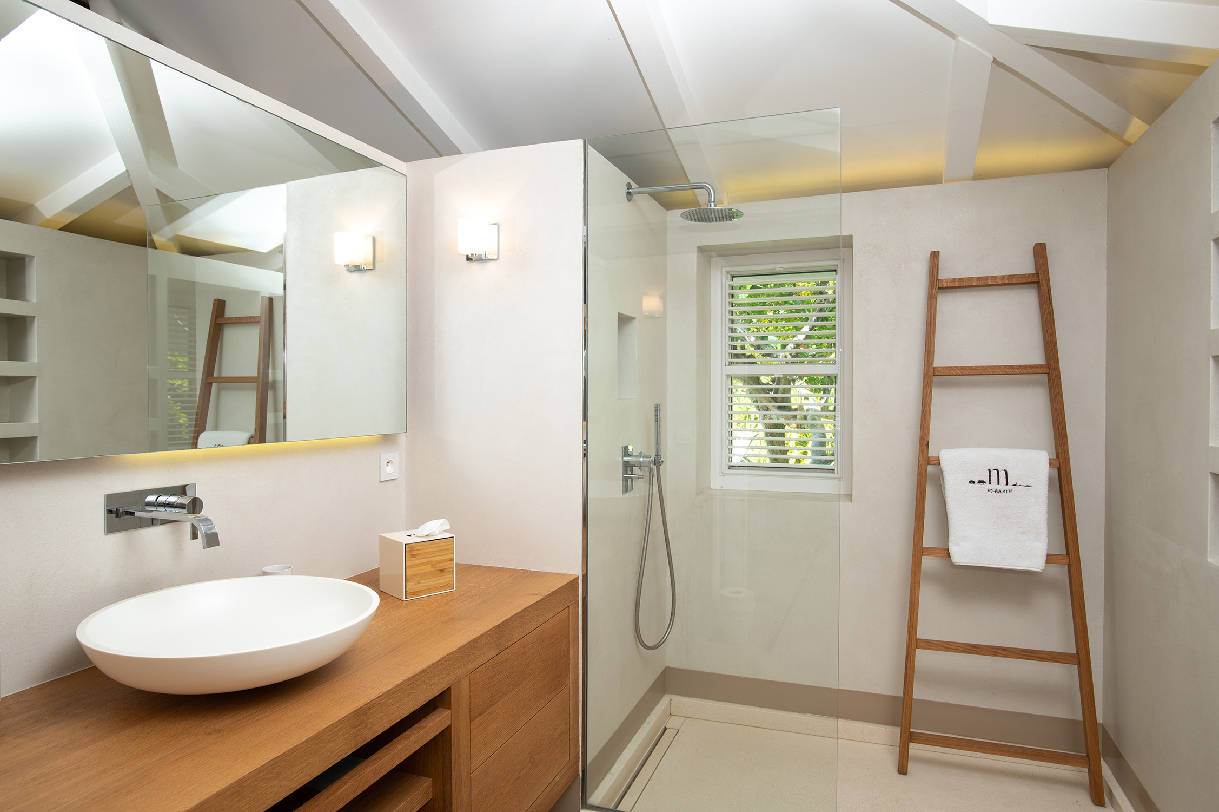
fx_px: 677
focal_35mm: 20
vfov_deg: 61.9
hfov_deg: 84.0
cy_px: 406
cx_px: 610
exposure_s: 1/60
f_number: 8
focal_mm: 20
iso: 200
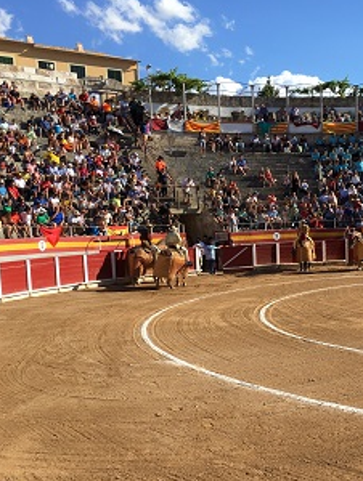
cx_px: 254
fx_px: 627
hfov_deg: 31.9
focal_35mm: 45
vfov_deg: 41.7
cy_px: 301
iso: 25
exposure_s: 1/1221
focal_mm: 4.15
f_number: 2.2
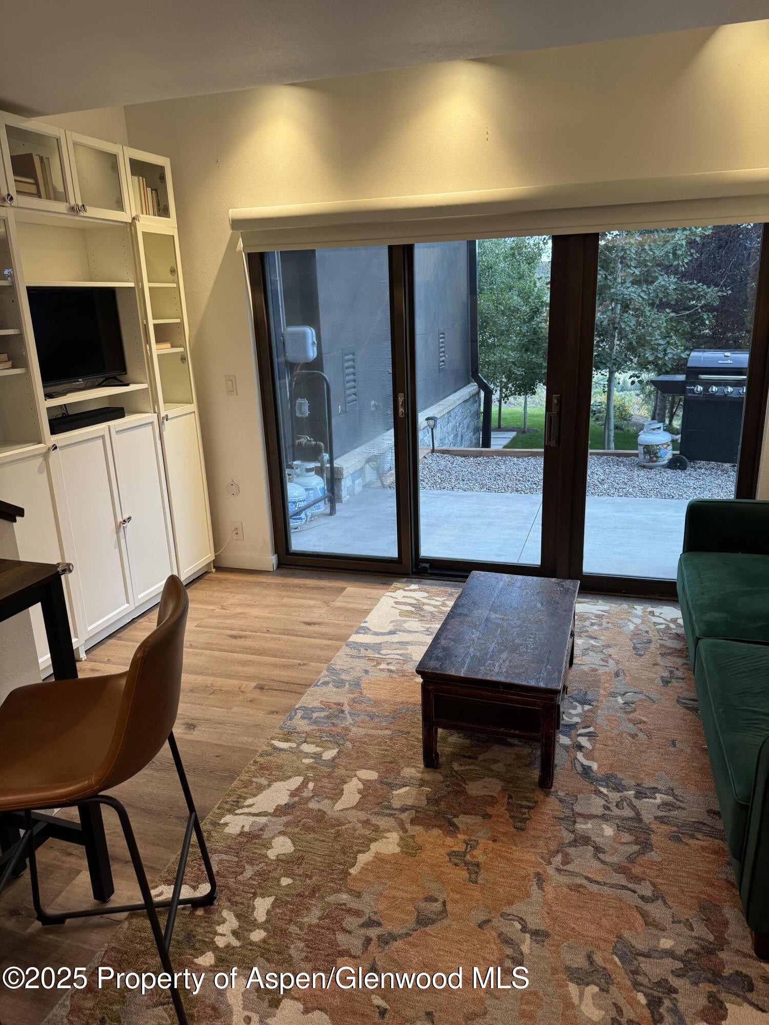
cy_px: 512
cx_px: 384
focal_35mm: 24
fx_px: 711
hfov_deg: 56.8
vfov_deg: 71.6
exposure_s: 1/60
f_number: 1.78
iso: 200
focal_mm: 6.76
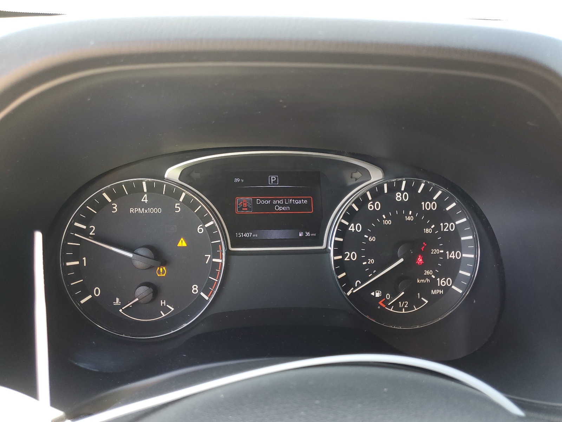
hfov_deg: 67.3
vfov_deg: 53.1
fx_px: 422
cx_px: 281
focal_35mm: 26
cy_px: 211
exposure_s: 1/60.2
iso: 59
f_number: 1.5
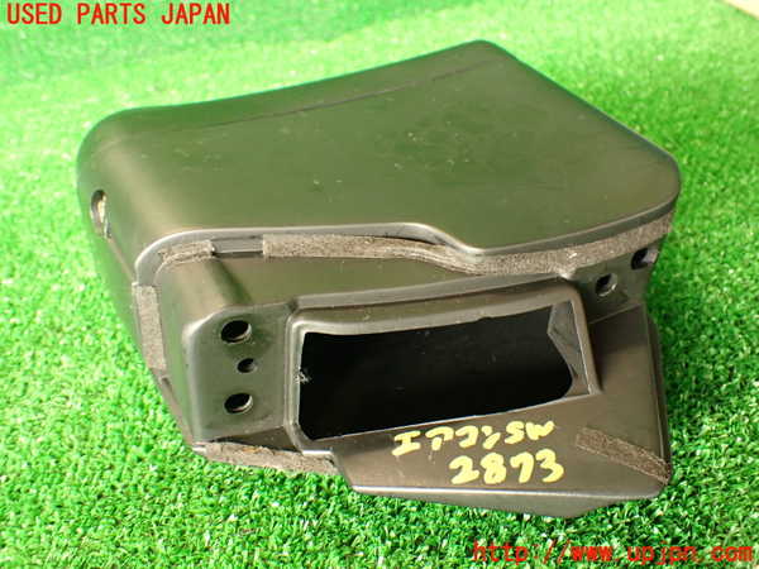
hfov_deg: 56.8
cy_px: 284
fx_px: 702
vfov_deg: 44.2
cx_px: 380
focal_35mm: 32
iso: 500
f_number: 2.4
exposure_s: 1/30
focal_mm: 5.79
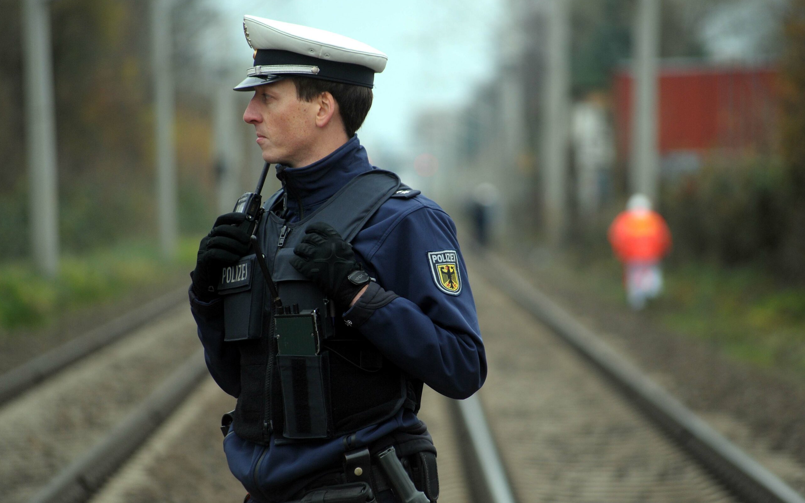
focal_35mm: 276
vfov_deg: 4.8
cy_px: 264
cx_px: 403
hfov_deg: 7.6
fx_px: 6055
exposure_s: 1/250
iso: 800
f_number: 5.6
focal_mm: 270
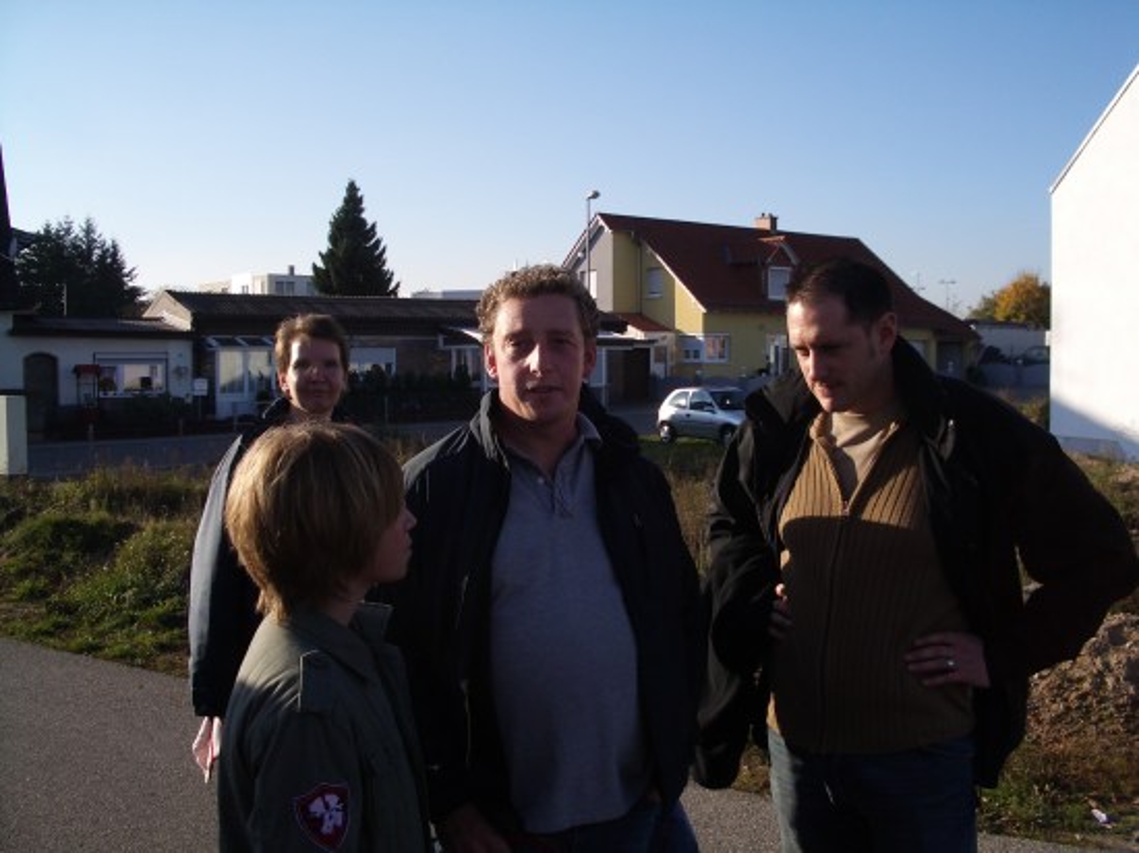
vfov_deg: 40.7
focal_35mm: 35
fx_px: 1151
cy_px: 426
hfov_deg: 52.6
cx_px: 570
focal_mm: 5.8
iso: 80
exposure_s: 1/400
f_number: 4.3
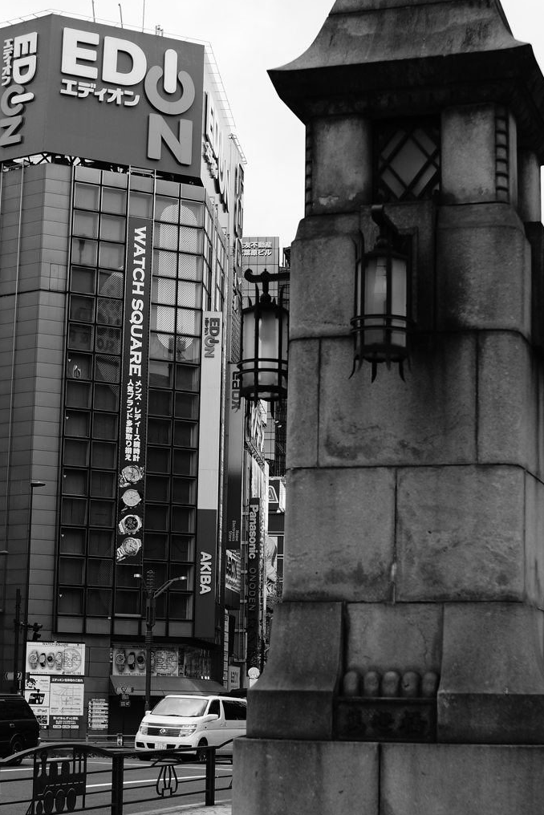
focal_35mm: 68
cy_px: 432
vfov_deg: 29.6
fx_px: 1540
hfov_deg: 20.0
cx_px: 298
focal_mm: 30
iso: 100
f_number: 3.2
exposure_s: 1/160
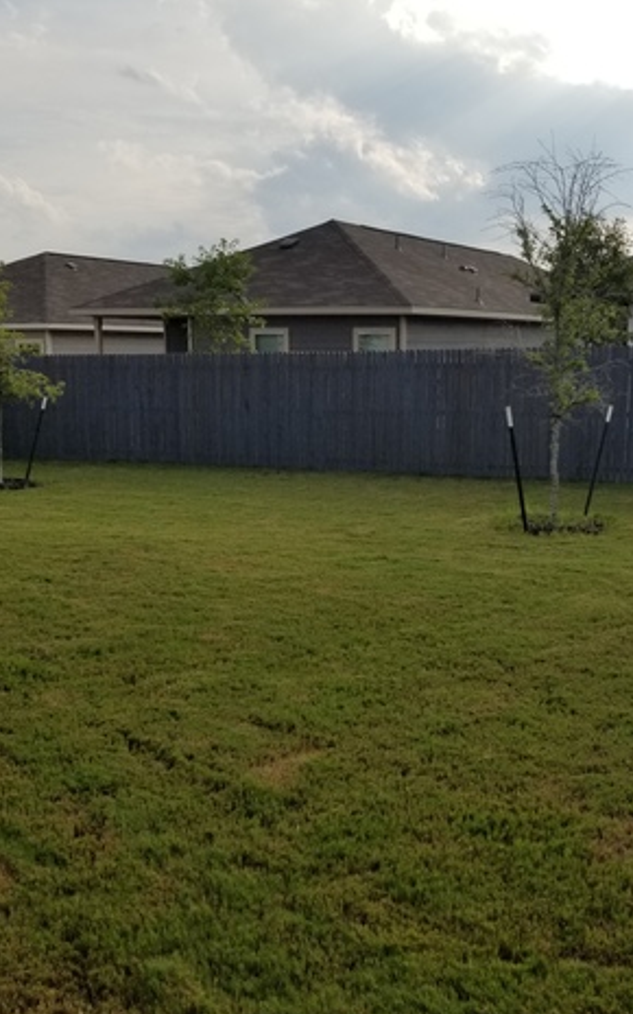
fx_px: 1049
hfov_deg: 33.5
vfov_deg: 51.5
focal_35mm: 38
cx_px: 375
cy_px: 518
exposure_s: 1/3861
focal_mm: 4.3
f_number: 1.7
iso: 50
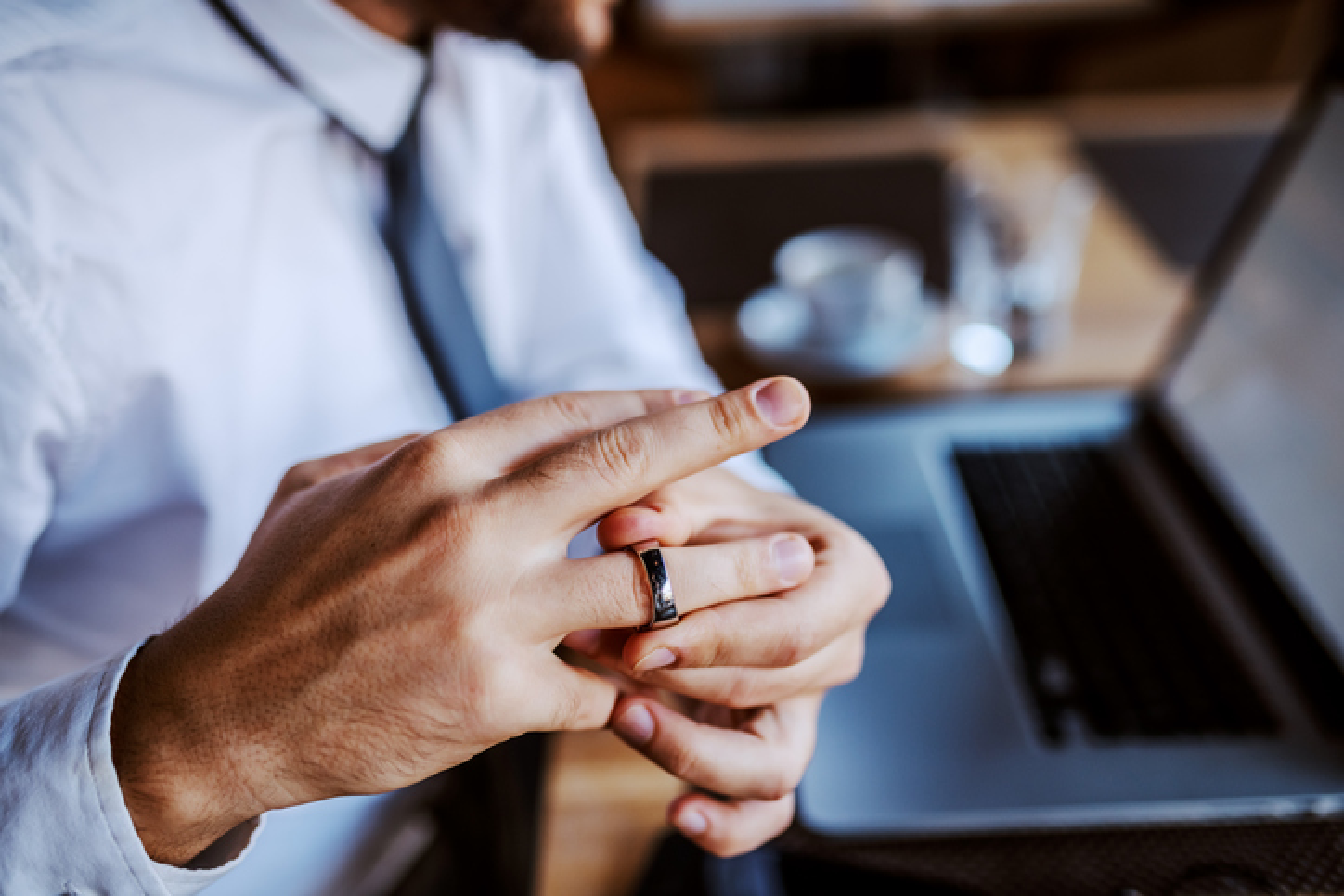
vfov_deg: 37.9
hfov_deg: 54.4
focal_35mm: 35
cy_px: 448
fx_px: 1307
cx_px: 672
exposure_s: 1/320
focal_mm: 35
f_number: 2
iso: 400
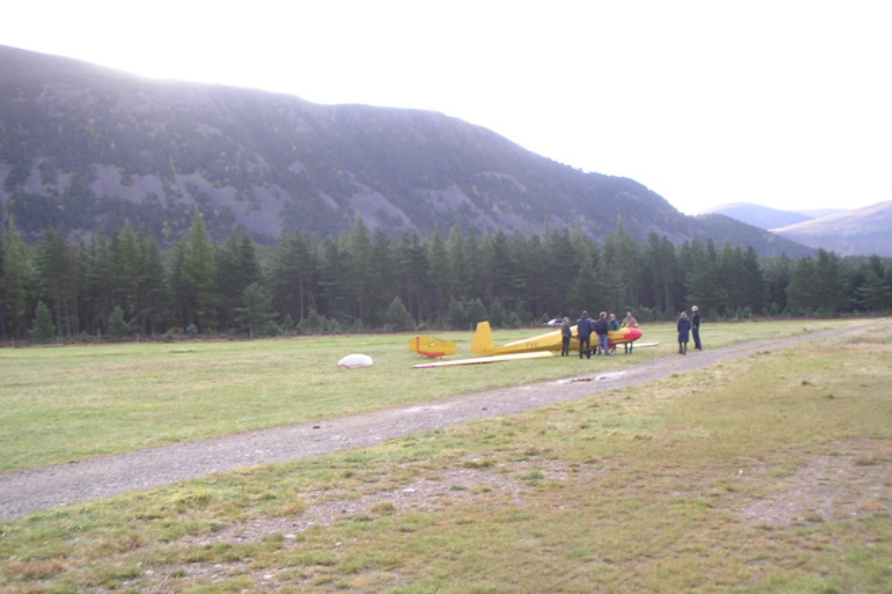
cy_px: 300
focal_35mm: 40
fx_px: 991
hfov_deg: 48.5
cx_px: 449
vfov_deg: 33.4
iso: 50
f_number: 2.8
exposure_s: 1/90
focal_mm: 6
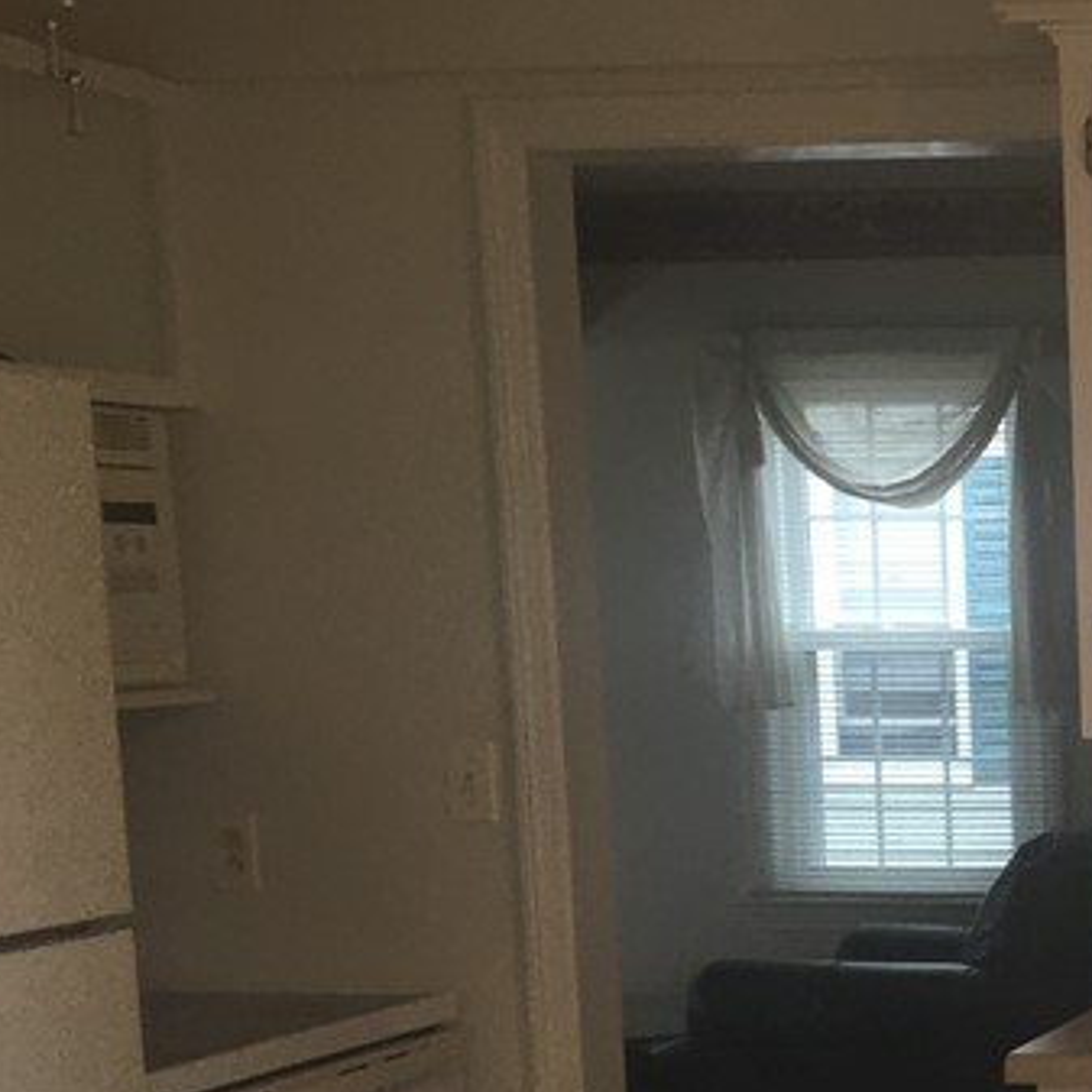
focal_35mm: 78
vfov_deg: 21.5
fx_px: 2784
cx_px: 1555
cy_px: 1056
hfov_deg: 19.7
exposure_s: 1/30
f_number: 2.2
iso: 32
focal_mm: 4.15
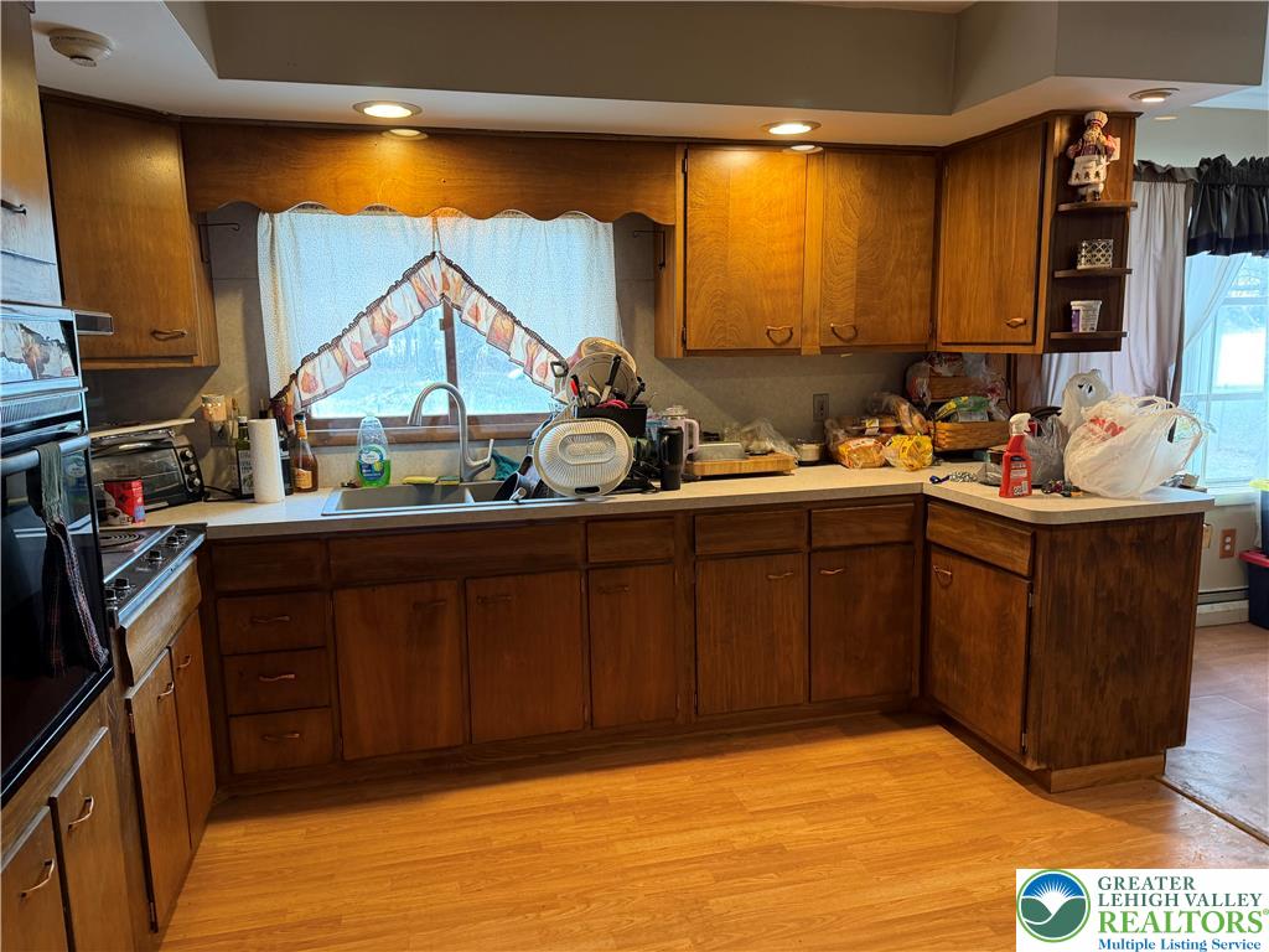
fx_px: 880
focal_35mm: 24
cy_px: 476
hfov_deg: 71.6
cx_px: 634
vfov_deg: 56.8
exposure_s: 1/60
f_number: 1.78
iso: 250
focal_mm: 6.76
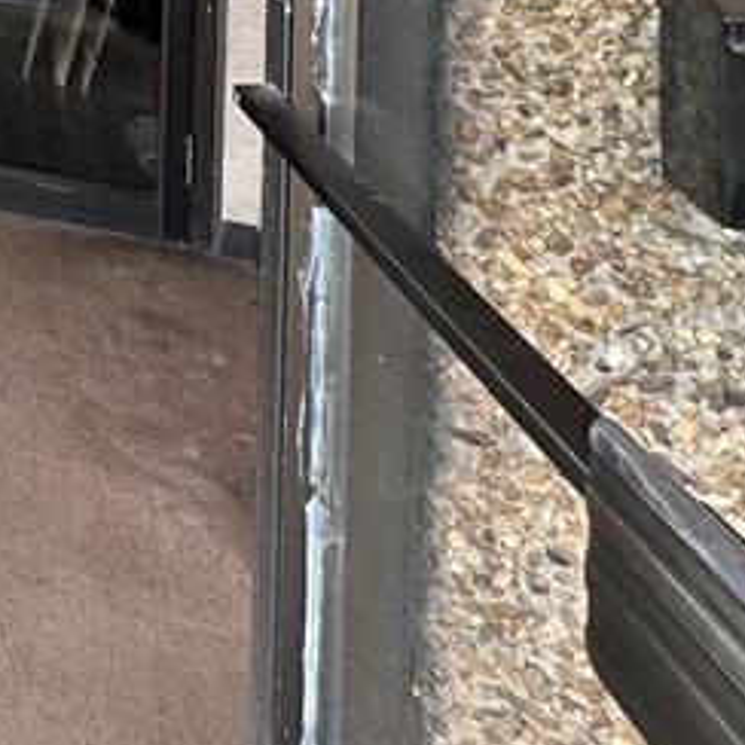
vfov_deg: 26.5
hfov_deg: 21.4
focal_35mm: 52
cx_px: -598
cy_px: -281
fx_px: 1266
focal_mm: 2.22
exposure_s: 1/120
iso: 100
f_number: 2.2
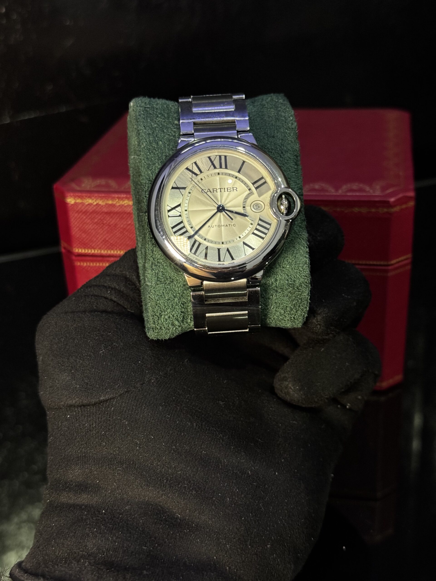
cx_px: 218
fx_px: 806
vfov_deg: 39.7
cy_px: 290
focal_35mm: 48
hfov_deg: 30.3
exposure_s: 1/34
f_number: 1.78
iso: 500
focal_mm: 6.76
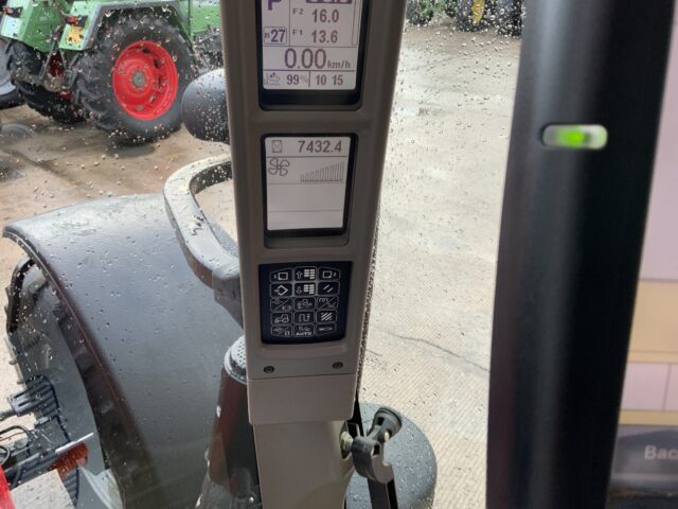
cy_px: 254
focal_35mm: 29
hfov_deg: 61.7
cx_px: 339
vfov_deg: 48.2
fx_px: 568
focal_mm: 3
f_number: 1.8
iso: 25
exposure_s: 1/63
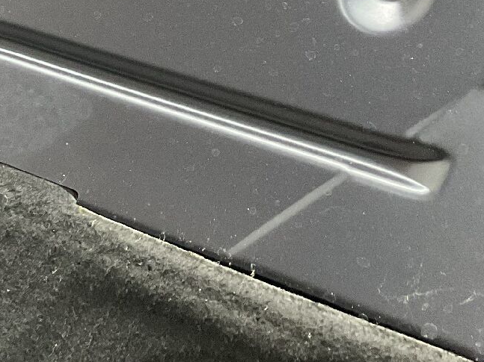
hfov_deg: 21.4
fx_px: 1202
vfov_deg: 17.0
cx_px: -74
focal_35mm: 86
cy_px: 60
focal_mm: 3
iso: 200
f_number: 1.8
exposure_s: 1/50
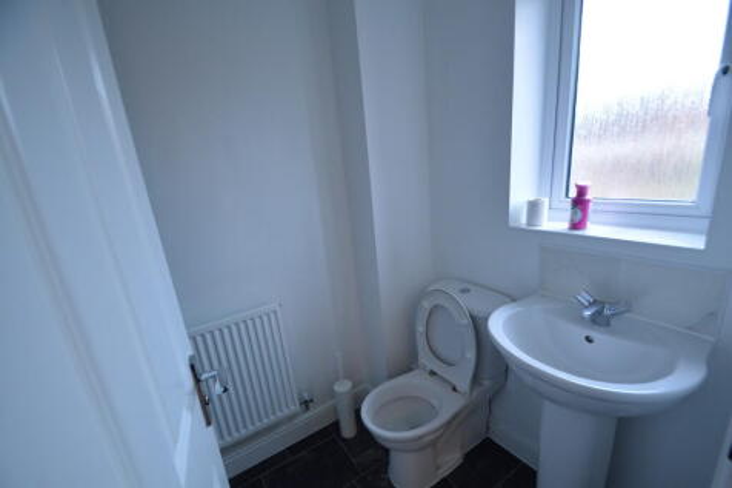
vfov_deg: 77.3
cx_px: 366
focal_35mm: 15
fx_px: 305
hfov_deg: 100.4
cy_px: 244
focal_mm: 10
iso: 450
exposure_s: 1/60
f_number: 3.5
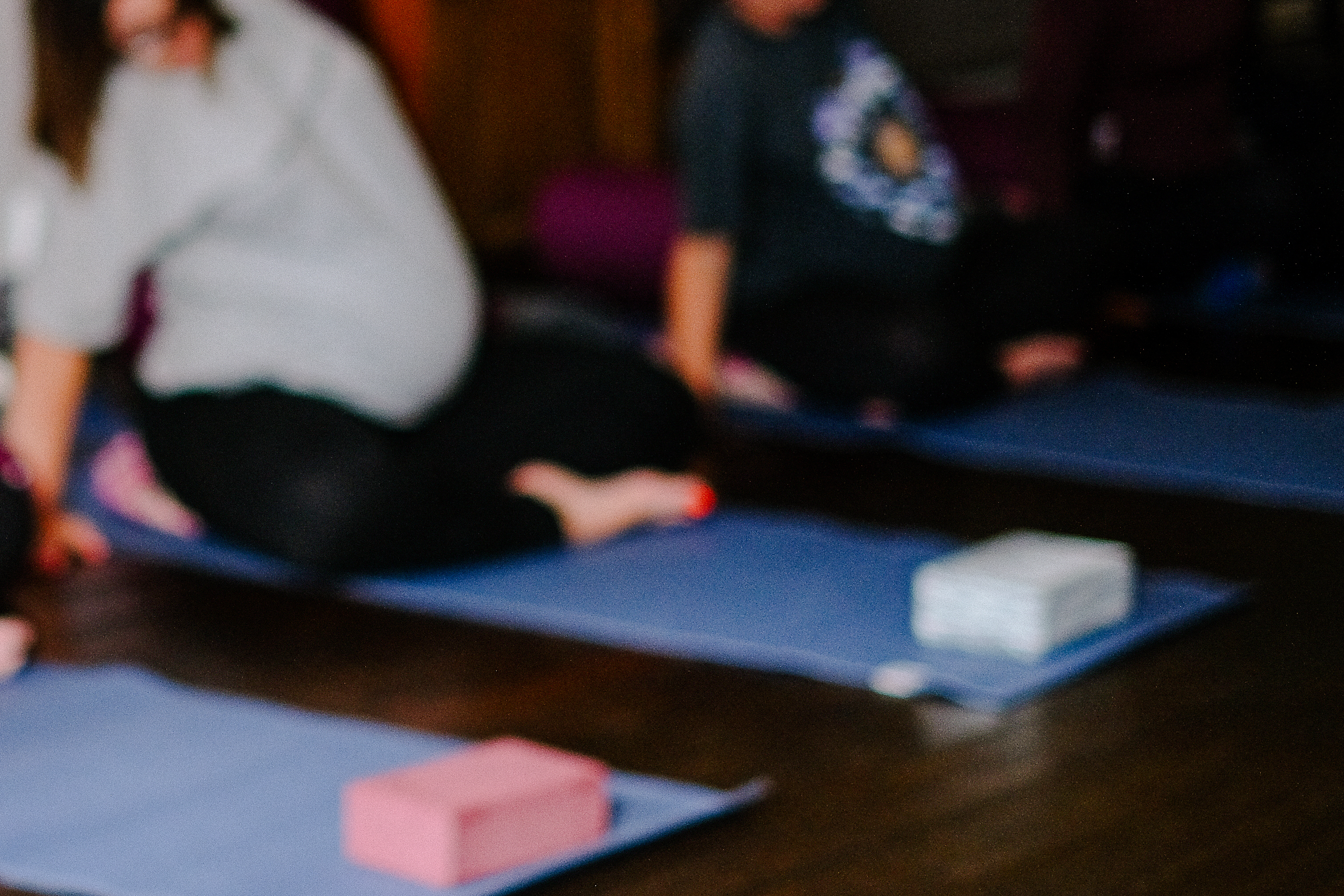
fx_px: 4069
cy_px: 178
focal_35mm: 109
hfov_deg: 18.5
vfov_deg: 12.5
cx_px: 216
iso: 640
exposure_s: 1/110
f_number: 1.4
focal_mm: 35
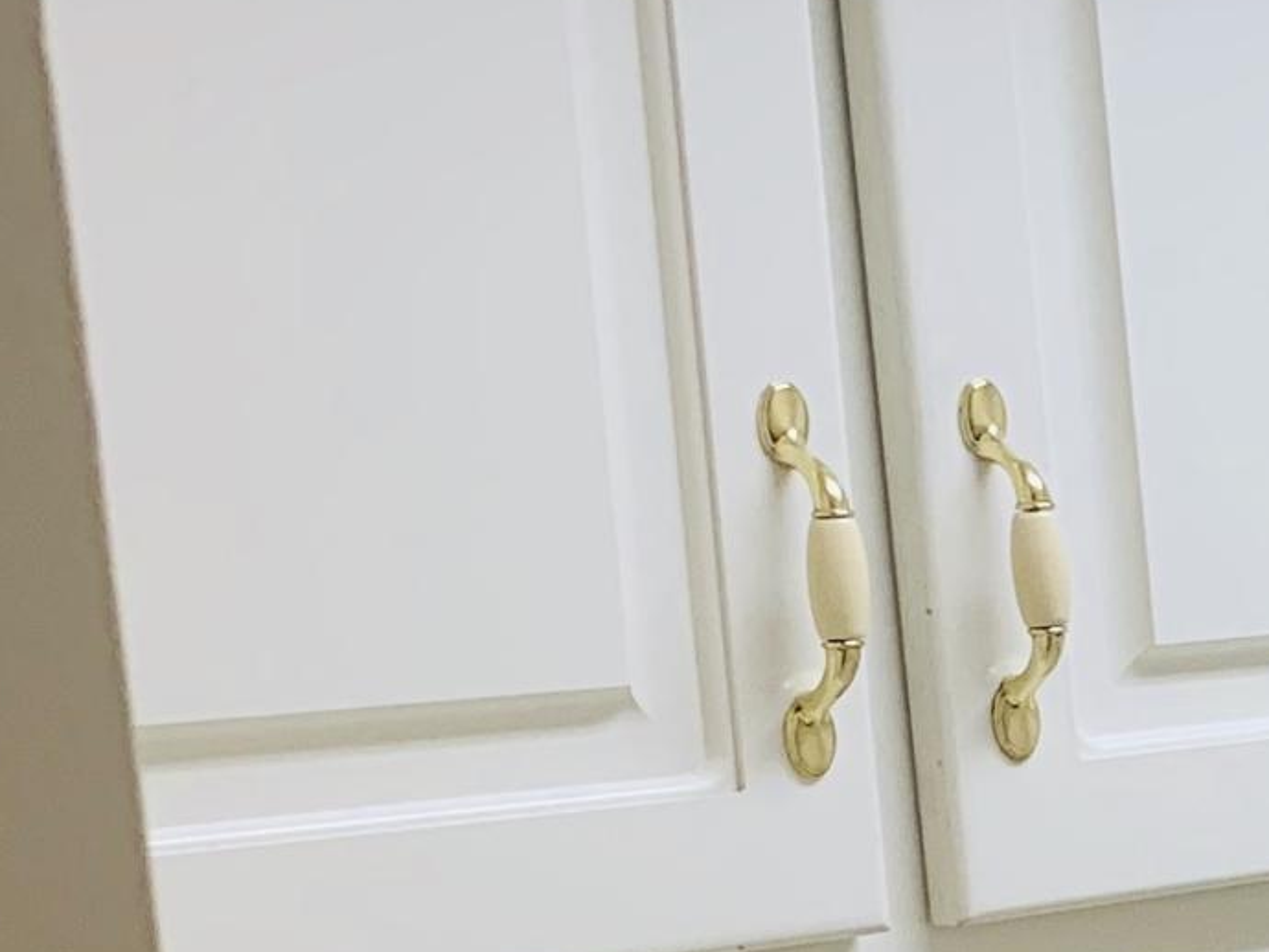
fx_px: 4144
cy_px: 1130
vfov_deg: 12.8
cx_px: 2229
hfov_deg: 15.2
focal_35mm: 113
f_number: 1.8
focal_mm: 4.25
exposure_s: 1/60
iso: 64
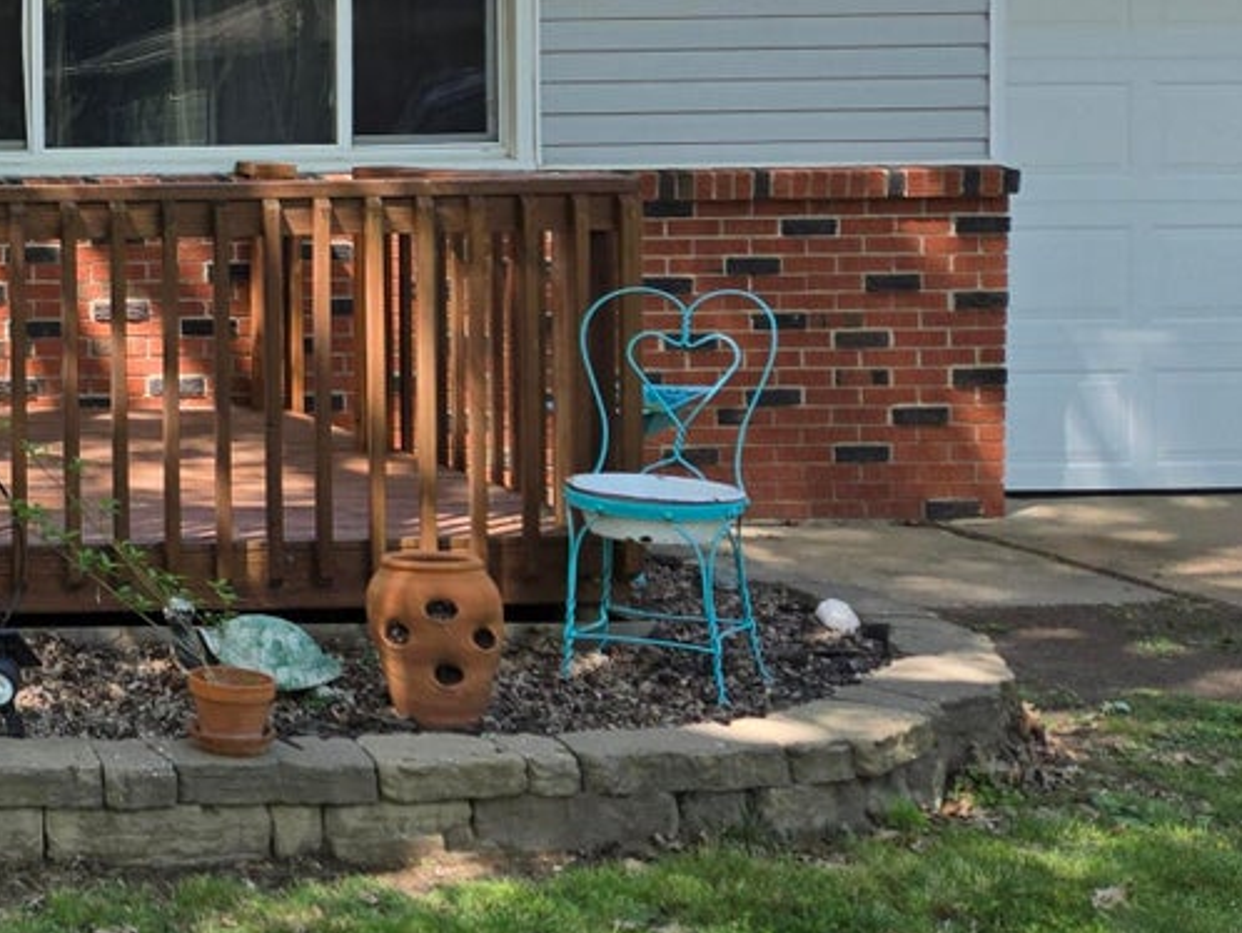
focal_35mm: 63
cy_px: 180
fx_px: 2261
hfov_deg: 26.0
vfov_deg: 23.0
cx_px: -393
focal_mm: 5.4
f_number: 1.8
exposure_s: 1/2016
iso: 80
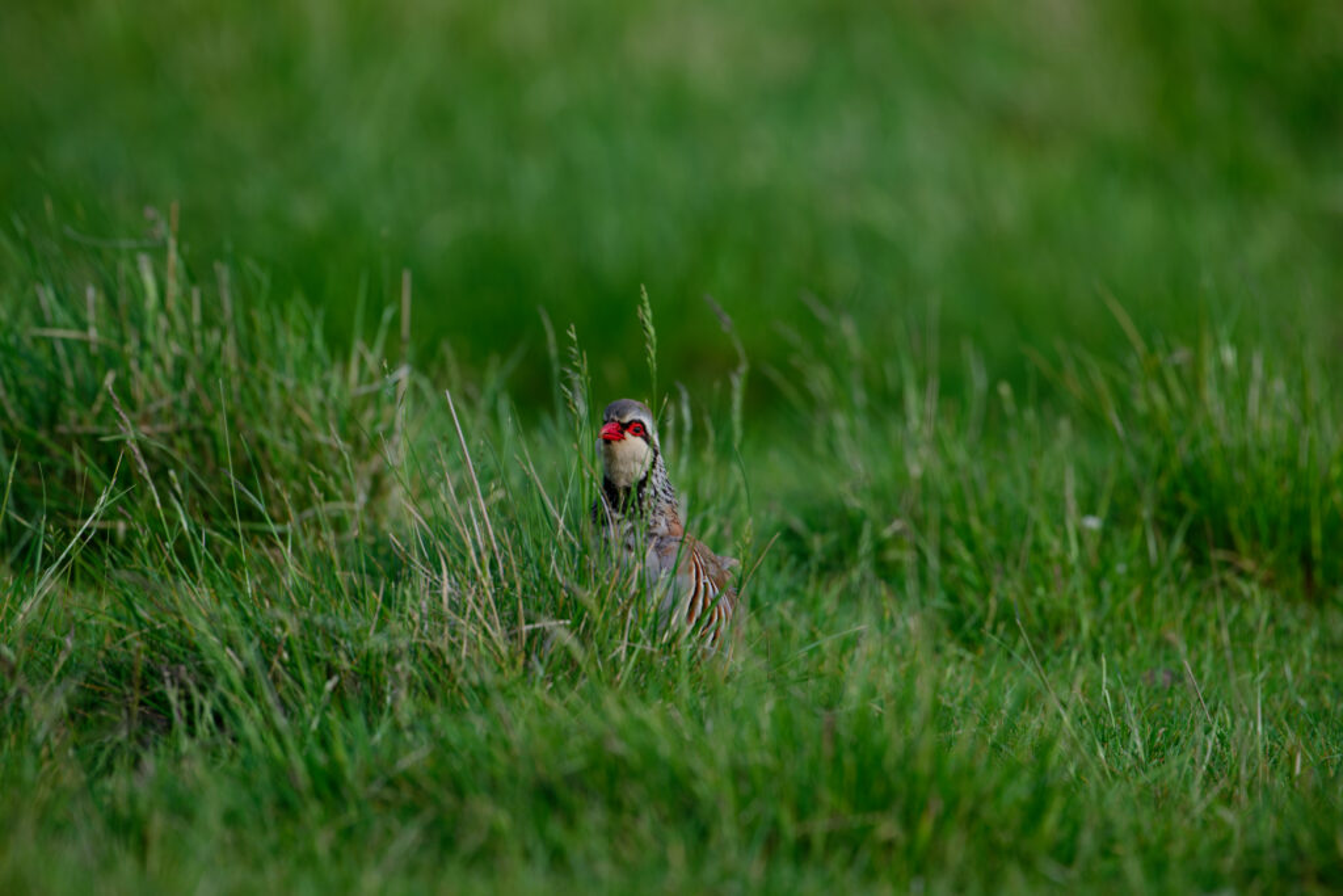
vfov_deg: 1.2
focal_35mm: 1120
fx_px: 41785
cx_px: 672
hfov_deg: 1.8
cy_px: 448
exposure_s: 1/640
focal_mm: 1120
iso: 900
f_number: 11
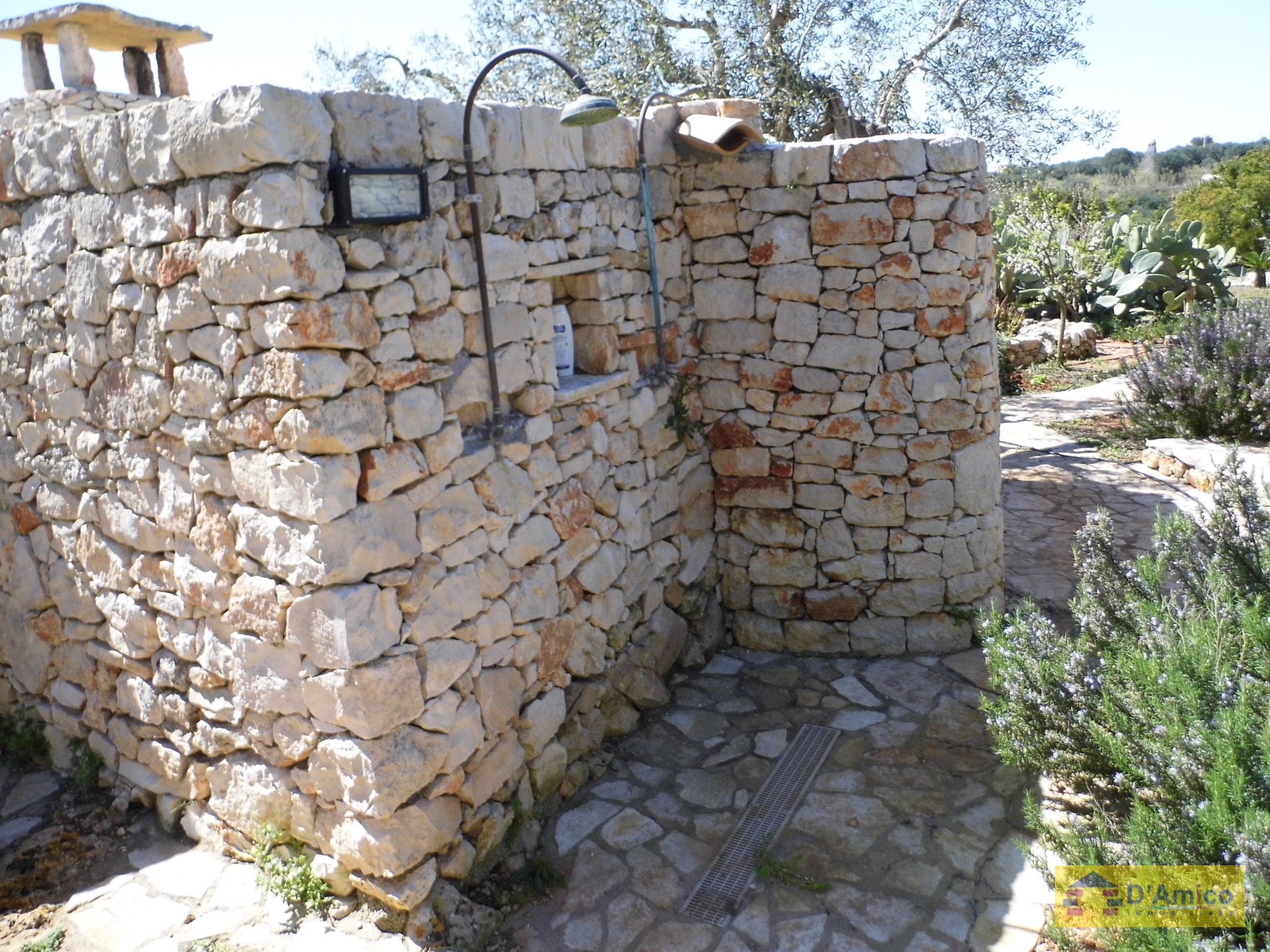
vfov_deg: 54.9
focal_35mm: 25
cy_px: 476
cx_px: 635
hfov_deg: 69.4
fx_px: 917
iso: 100
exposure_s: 1/500
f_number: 3.1
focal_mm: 4.5
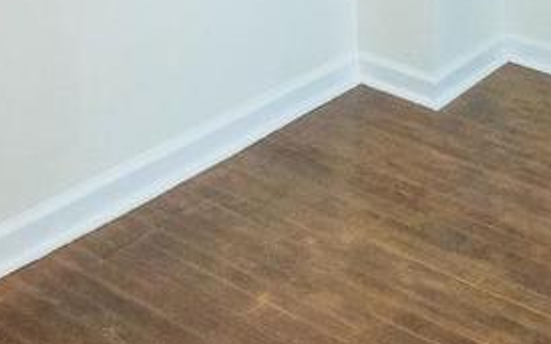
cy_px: -359
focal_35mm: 78
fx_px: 1171
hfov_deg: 25.9
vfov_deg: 13.9
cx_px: 86
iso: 400
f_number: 5
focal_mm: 7
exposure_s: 1/60
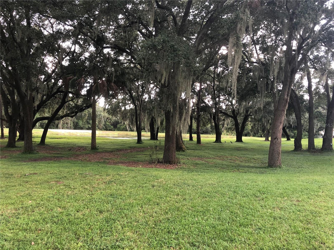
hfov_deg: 63.4
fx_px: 270
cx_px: 167
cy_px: 125
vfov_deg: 49.7
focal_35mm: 28
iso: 25
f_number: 1.8
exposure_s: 1/30
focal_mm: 4
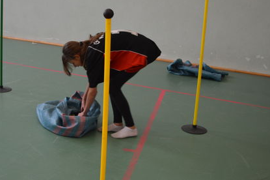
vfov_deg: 23.7
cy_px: 86
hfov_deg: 34.7
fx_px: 427
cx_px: 90
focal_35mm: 57
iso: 400
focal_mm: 26
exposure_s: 1/80
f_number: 4.2
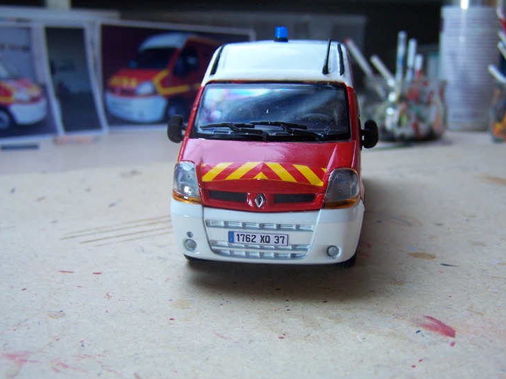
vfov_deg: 34.3
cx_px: 273
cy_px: 189
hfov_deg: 44.8
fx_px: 614
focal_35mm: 42
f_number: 2.8
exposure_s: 1/15
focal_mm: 6.3
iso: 140
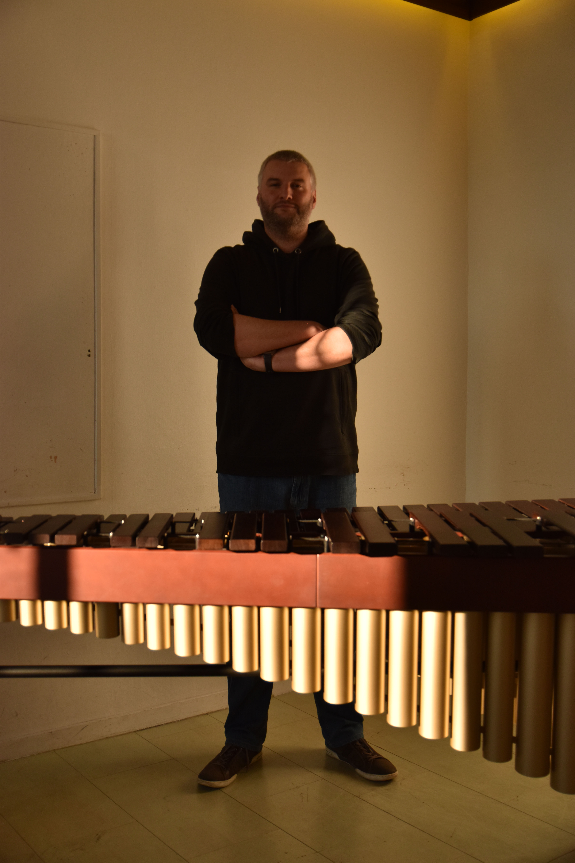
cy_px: 432
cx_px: 288
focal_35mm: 38
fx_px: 898
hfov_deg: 35.5
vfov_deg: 51.3
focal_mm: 25
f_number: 2.8
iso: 320
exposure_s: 1/2000
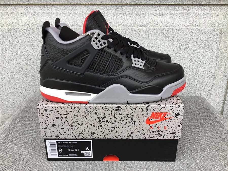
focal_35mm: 31
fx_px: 204
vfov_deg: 45.4
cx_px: 114
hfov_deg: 58.4
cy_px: 86
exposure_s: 1/100
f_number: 2.4
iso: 25
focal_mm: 3.3
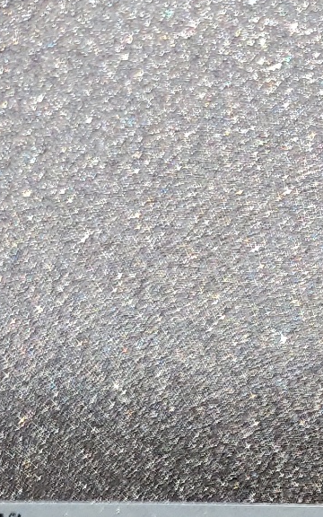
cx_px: 563
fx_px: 1437
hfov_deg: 11.9
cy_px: 843
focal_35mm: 102
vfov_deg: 17.6
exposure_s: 1/769
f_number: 1.5
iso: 50
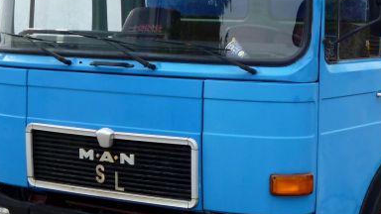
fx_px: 940
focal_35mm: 93
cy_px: 76
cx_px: 260
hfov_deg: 22.8
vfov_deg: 13.0
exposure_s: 1/320
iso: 100
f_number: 3.7
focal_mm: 7.3
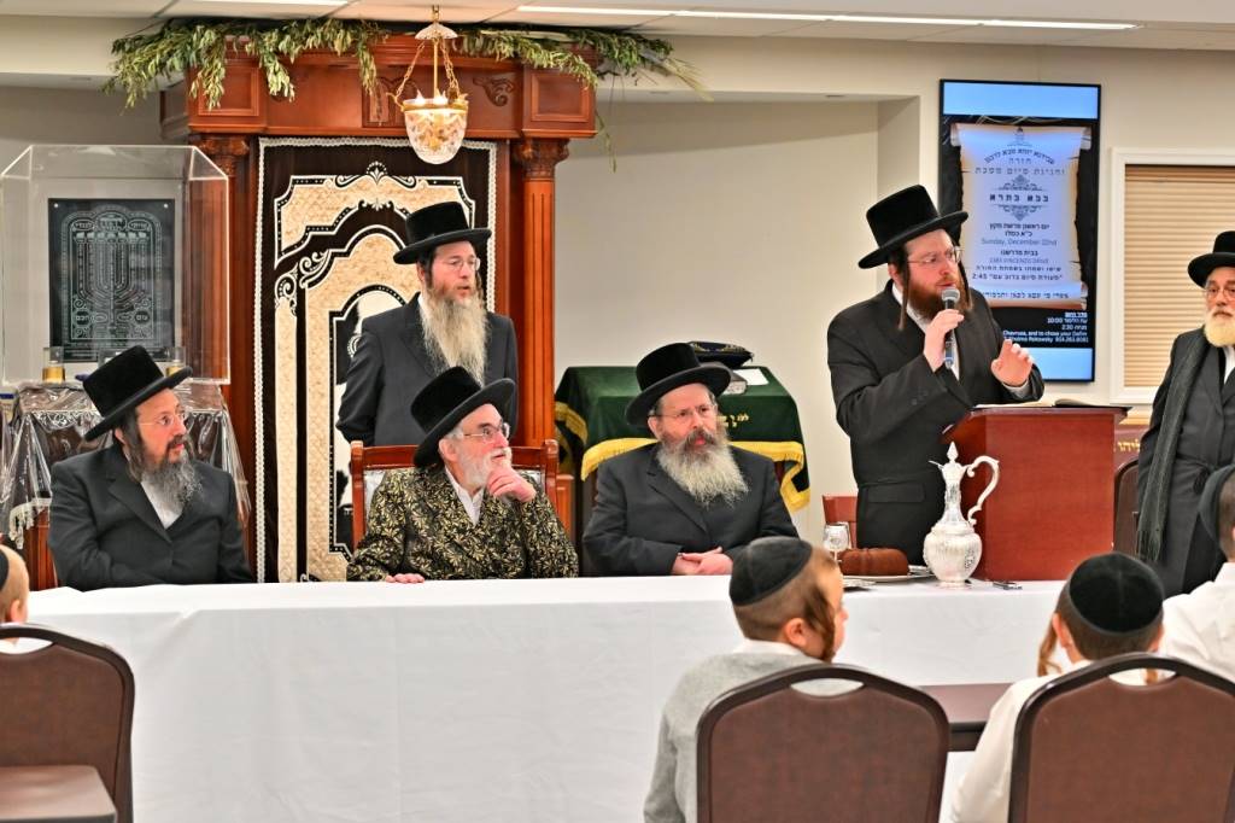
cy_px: 412
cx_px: 618
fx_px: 2778
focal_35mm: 81
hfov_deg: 25.1
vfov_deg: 16.8
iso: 640
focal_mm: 54
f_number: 4
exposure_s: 1/200
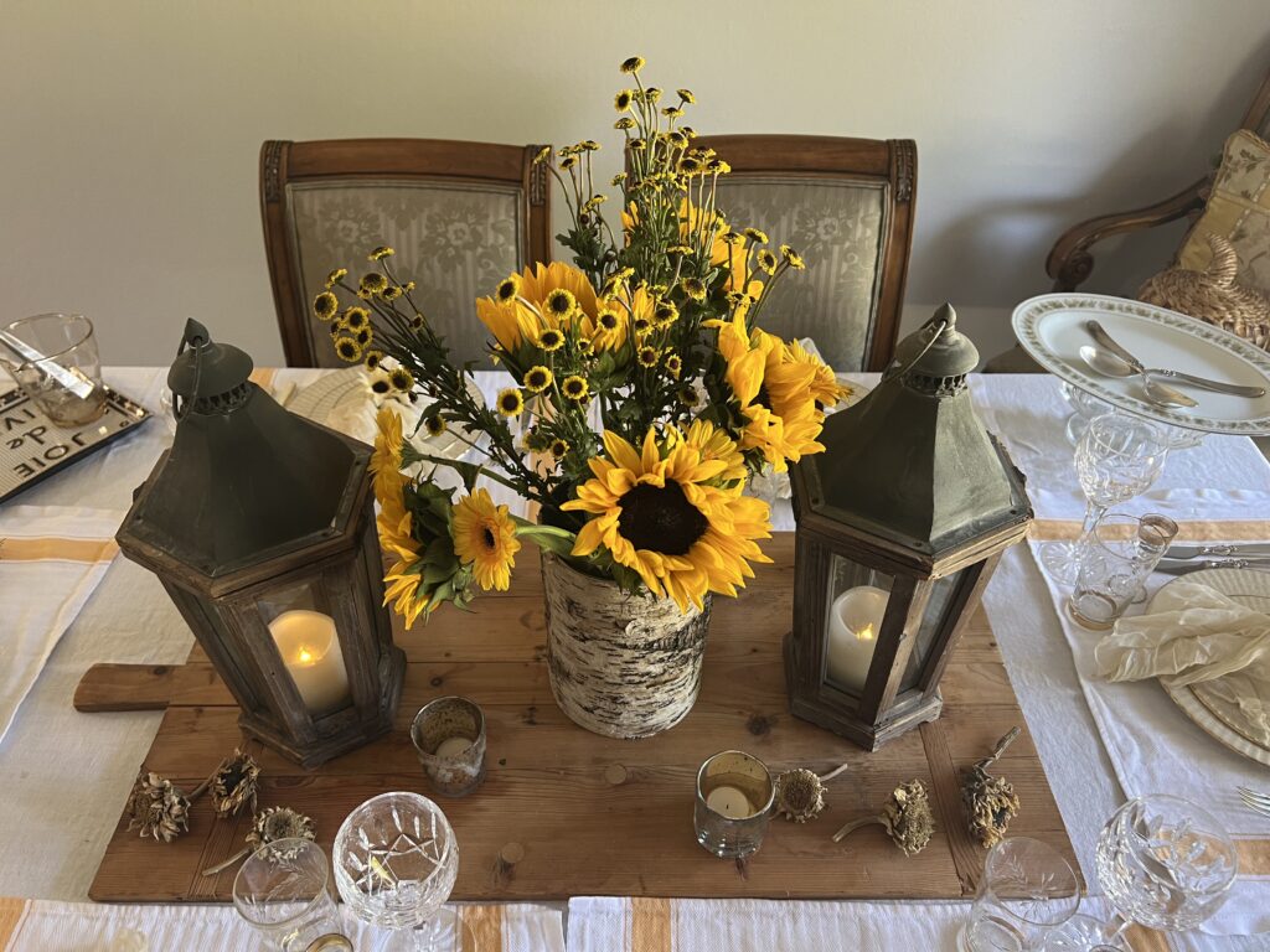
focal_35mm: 26
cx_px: 635
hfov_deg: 67.3
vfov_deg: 53.1
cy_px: 476
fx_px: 954
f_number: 1.5
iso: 160
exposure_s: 1/60
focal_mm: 5.7
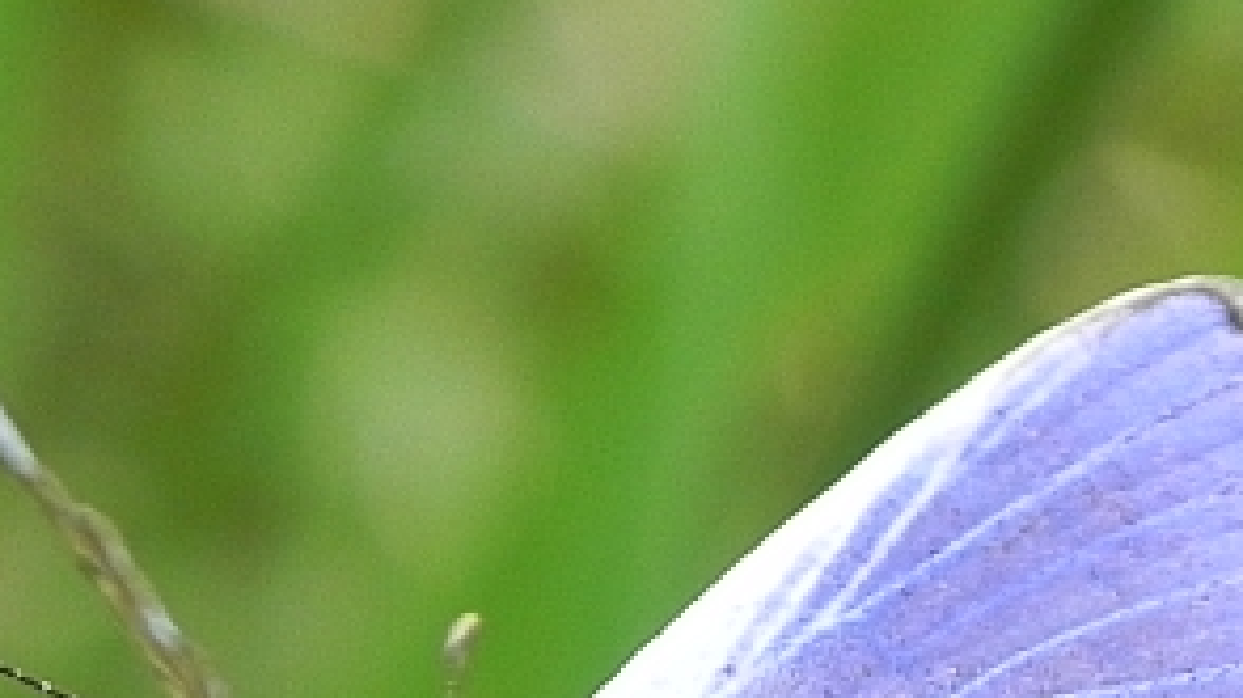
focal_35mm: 323
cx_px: 550
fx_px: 10640
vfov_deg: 3.7
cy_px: 1134
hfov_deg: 6.7
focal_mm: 15.1
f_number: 4
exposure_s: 1/145
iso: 160
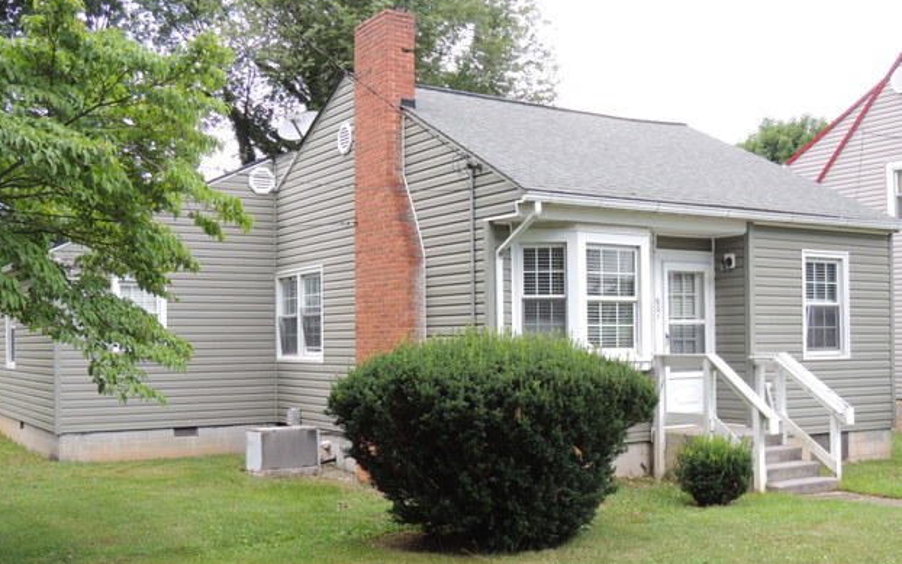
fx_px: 1057
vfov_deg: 29.8
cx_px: 447
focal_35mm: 43
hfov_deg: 46.2
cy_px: 321
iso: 100
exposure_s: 1/60
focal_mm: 7.1
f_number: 3.3
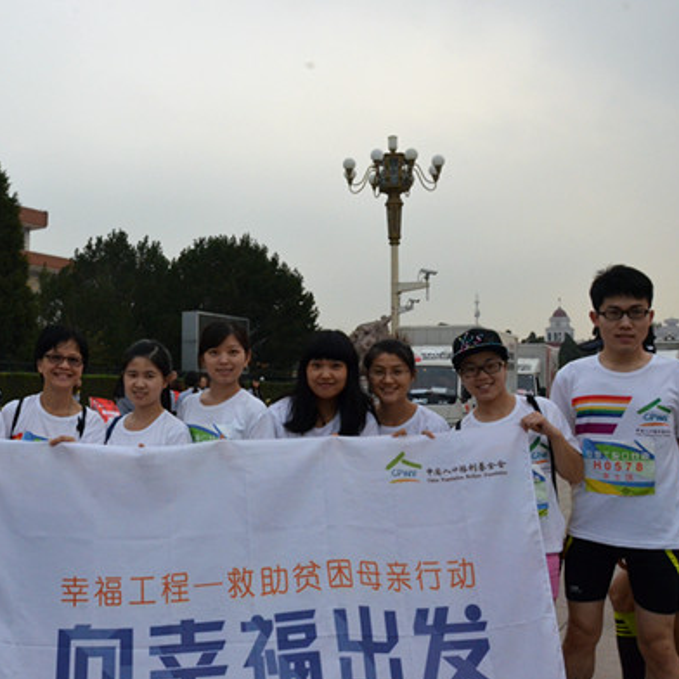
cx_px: 197
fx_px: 777
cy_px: 341
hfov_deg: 46.1
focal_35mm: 35
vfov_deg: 47.2
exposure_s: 1/500
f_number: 16
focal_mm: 18
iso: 2000
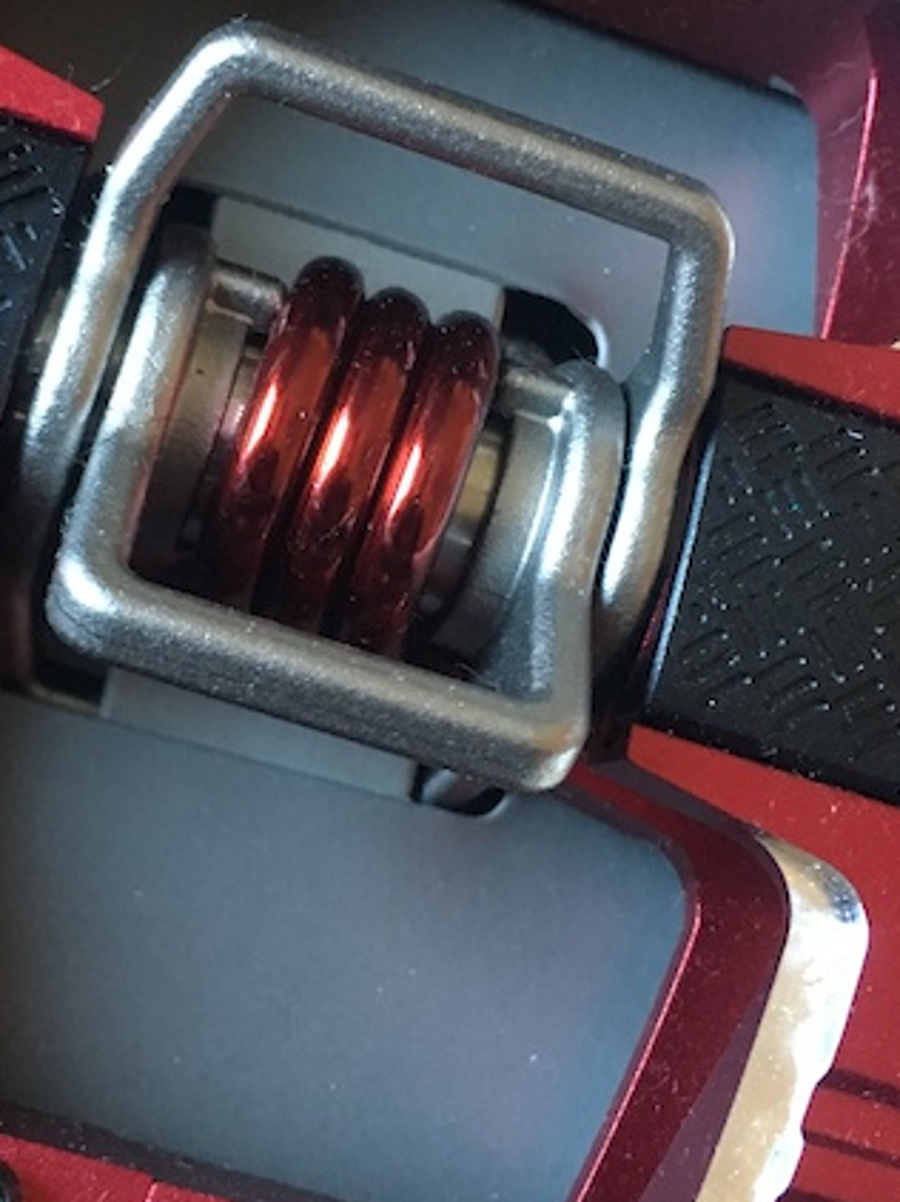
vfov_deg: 34.8
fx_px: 1909
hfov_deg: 26.5
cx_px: 339
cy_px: 487
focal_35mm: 55
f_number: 2.2
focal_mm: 4.15
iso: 250
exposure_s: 1/17
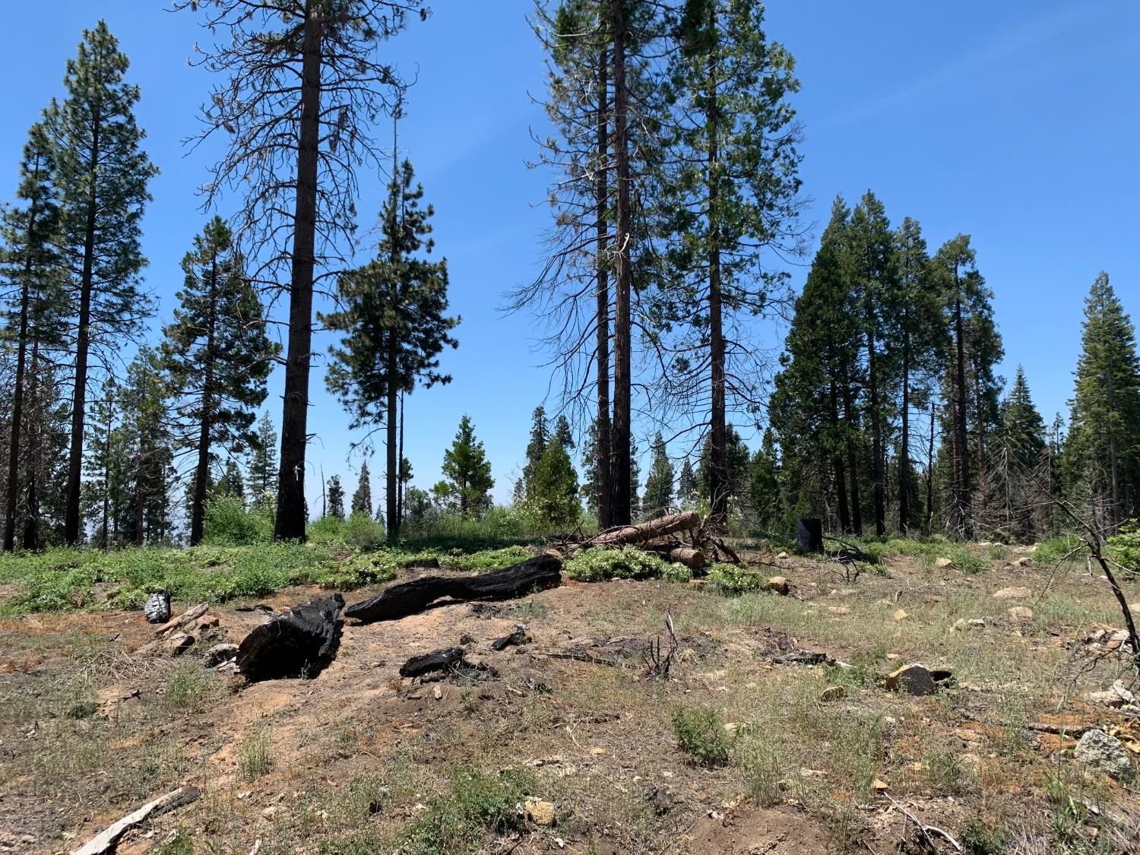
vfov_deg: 53.1
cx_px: 570
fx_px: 856
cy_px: 428
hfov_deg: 67.3
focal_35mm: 26
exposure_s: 1/1634
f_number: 1.8
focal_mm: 4.25
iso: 25
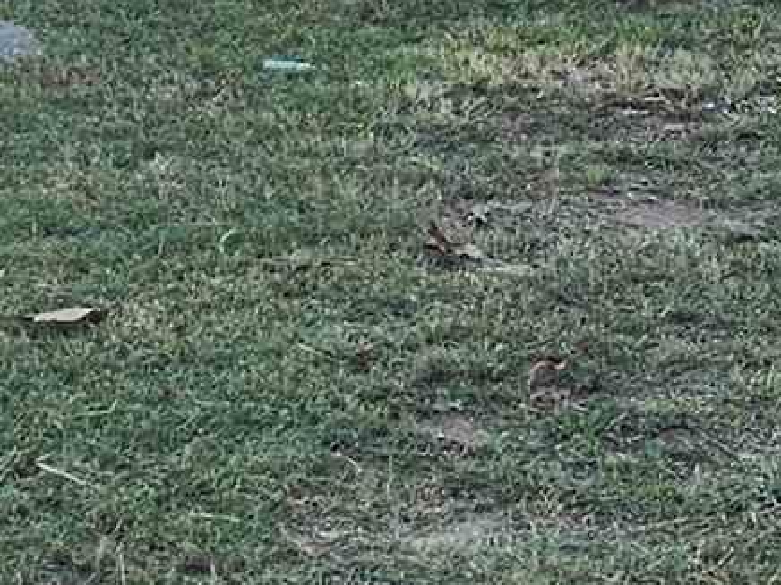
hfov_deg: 12.2
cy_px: -431
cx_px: 473
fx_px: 3655
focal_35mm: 162
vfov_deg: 8.8
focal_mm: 6.3
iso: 10
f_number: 1.7
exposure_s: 1/120
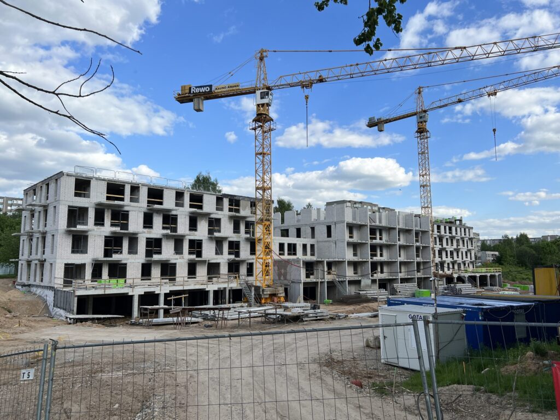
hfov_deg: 67.3
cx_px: 280
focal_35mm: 26
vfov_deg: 53.1
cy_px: 210
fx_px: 421
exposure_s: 1/3571
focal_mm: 5.7
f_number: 1.5
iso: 50
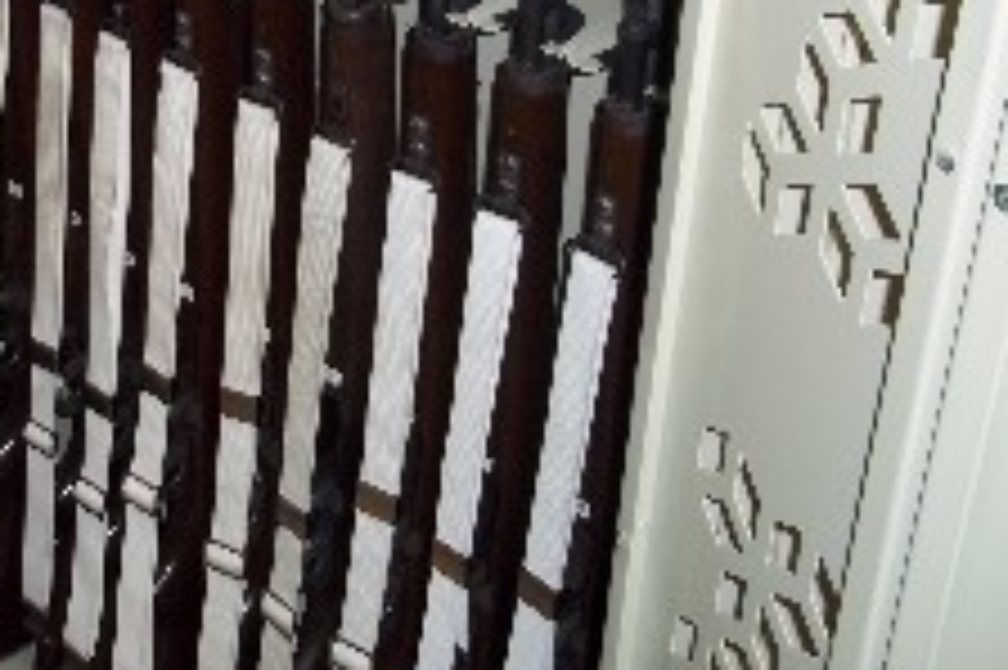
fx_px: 1875
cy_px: 40
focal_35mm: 67
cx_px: 112
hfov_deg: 29.0
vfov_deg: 19.8
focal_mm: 6.5
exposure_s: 1/30
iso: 160
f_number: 3.1
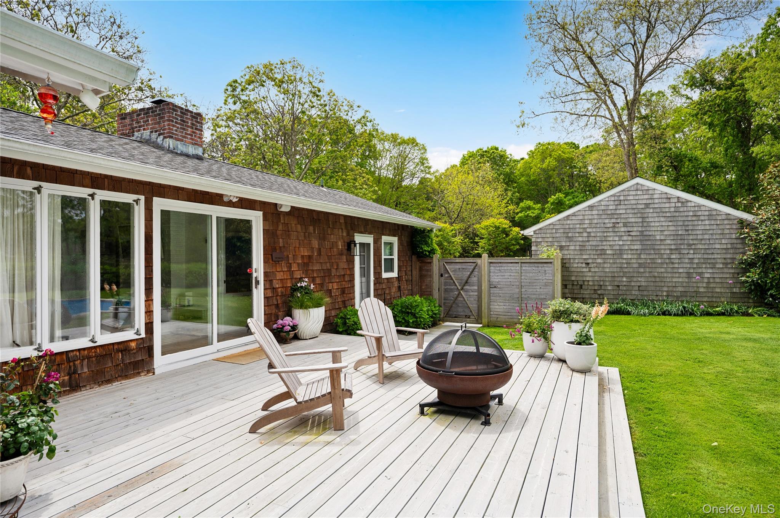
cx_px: 390
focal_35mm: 20
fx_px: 422
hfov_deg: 85.5
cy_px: 259
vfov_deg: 63.1
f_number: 4
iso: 100
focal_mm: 19.5
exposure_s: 1/1000
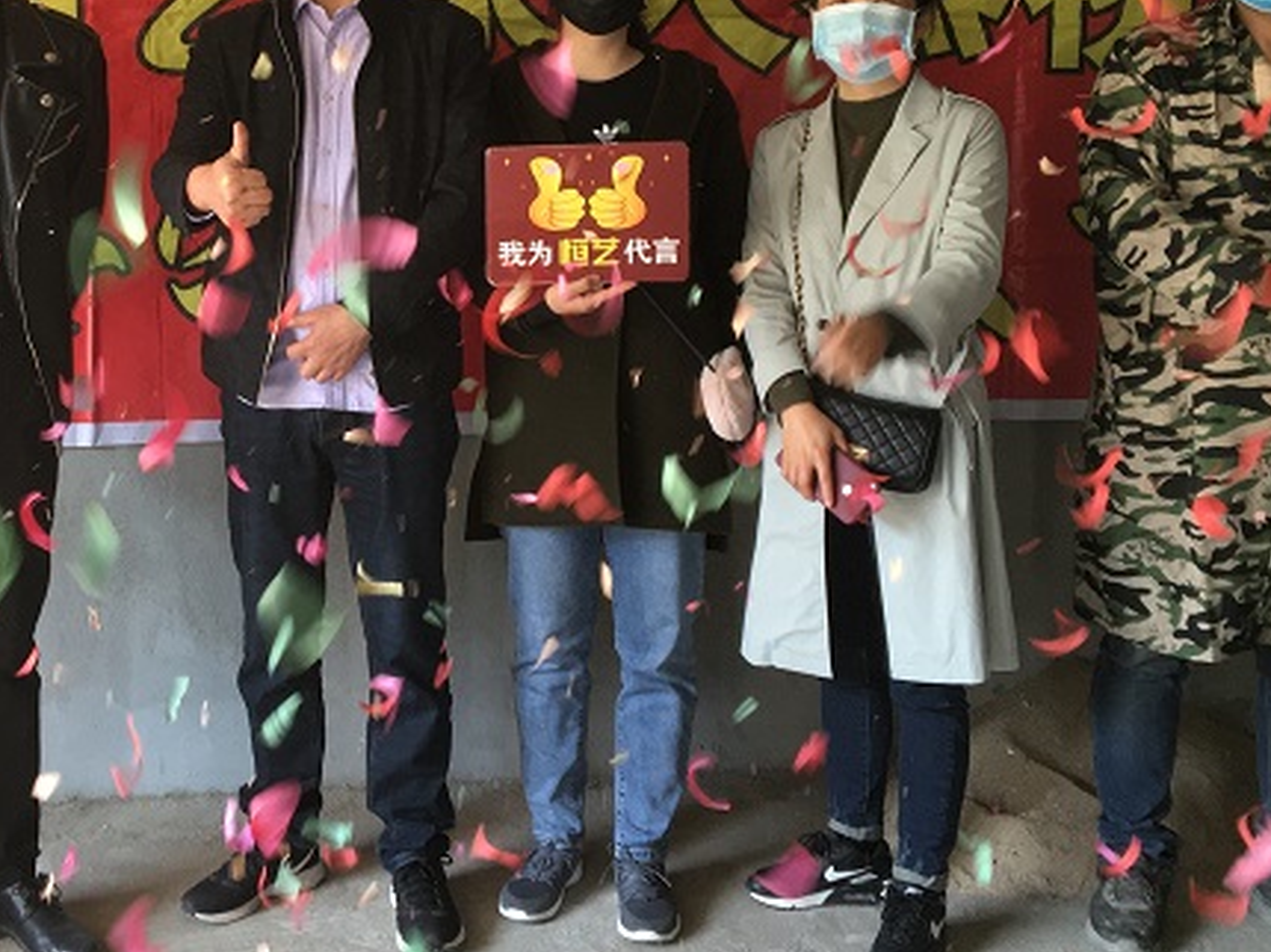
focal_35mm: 54
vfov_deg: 26.8
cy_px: 287
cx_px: 393
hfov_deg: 35.1
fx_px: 1982
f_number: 2.2
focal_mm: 4.15
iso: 80
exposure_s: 1/33
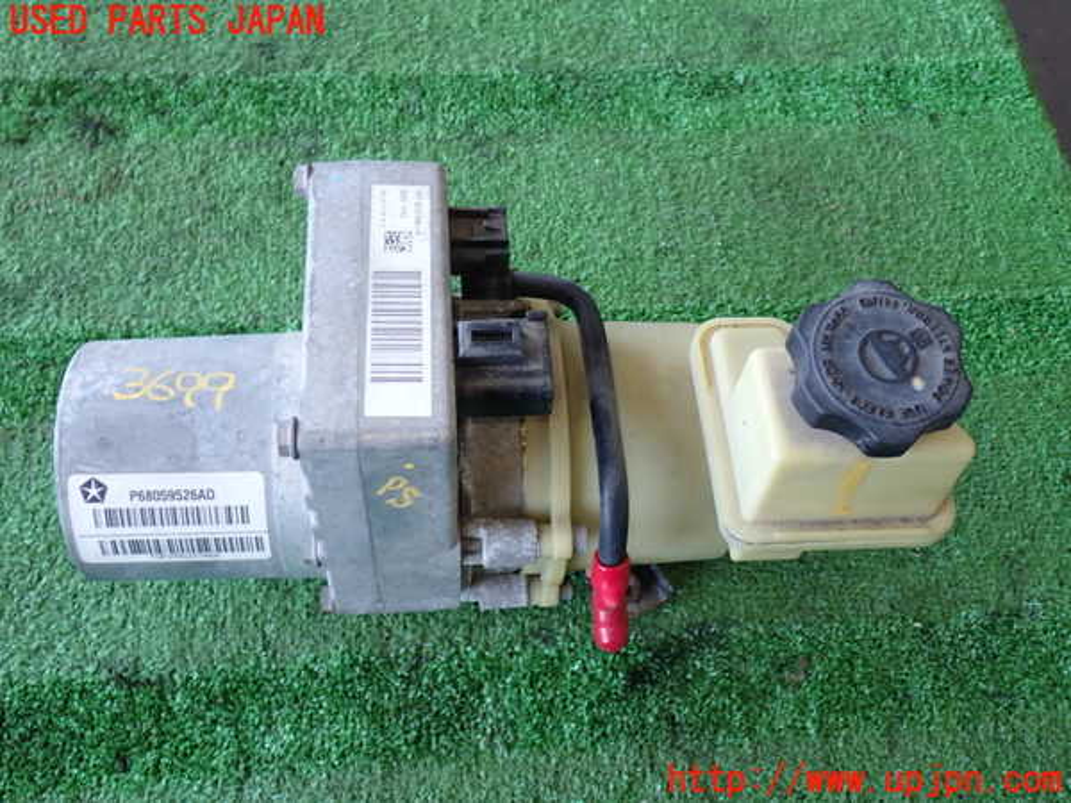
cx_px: 536
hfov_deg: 51.4
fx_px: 1114
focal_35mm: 36
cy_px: 402
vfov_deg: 39.7
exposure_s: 1/50
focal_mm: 6.37
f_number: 2.5
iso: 200
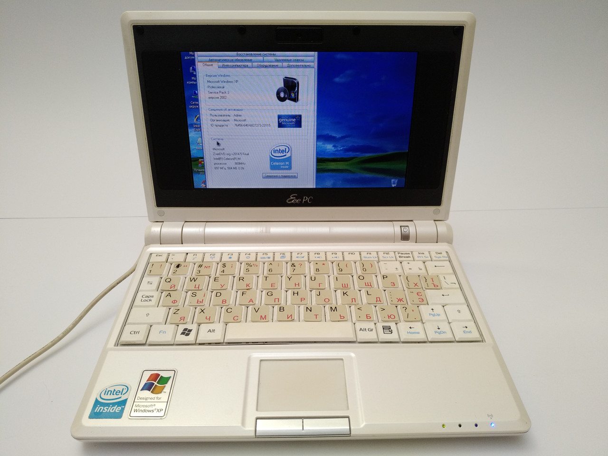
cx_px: 304
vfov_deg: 56.8
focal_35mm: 24
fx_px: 422
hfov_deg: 71.6
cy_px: 228
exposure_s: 1/100
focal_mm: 3.94
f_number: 1.9
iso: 161
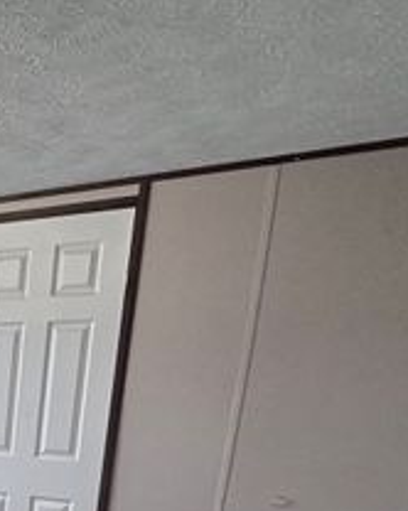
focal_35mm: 46
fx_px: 695
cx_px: -216
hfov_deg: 24.6
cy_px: 561
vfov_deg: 34.8
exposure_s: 1/120
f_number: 2.2
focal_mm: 2.22
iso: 320
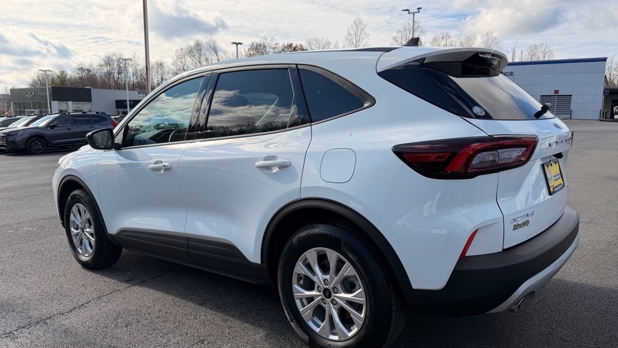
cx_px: 316
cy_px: 181
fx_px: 442
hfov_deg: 69.8
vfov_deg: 42.9
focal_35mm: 27
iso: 80
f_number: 1.78
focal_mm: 6.76
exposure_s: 1/3584
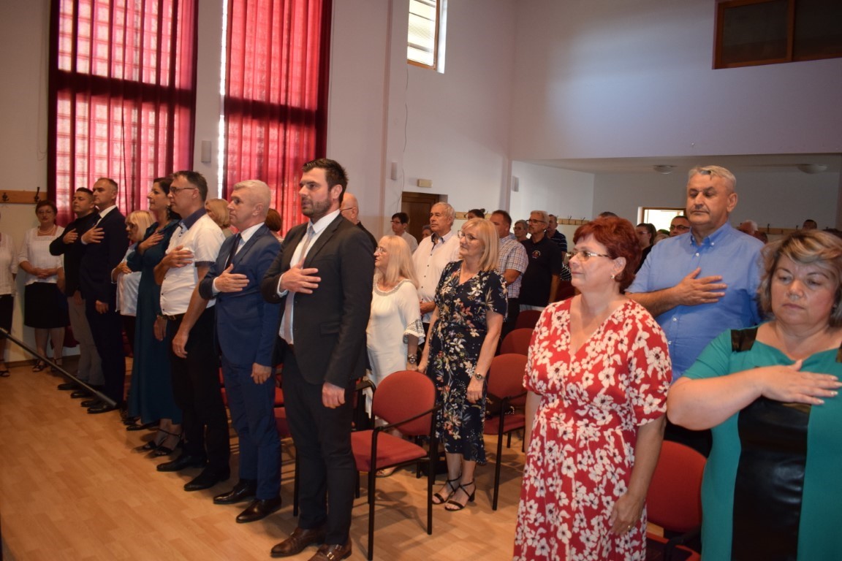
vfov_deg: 47.9
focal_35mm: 27
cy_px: 280
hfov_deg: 67.4
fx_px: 631
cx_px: 421
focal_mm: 18
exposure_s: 1/60
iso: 1400
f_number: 3.5
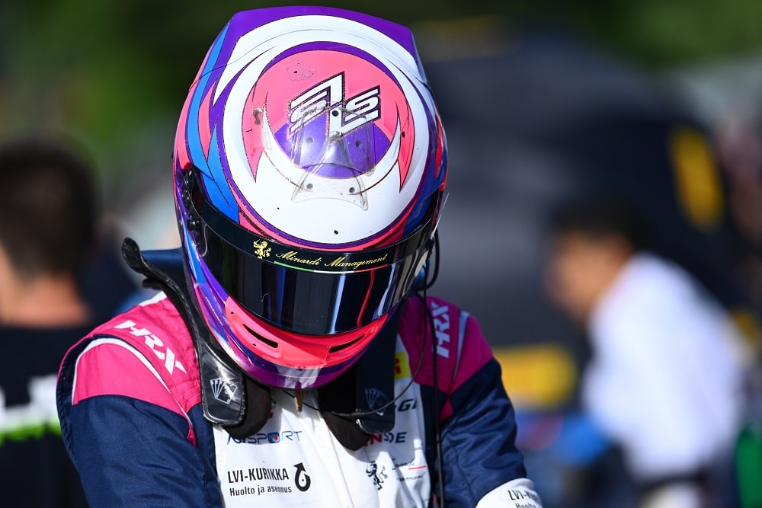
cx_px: 381
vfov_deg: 3.4
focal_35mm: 400
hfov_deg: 5.2
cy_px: 254
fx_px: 8467
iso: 500
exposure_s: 1/4000
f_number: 4.5
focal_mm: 400
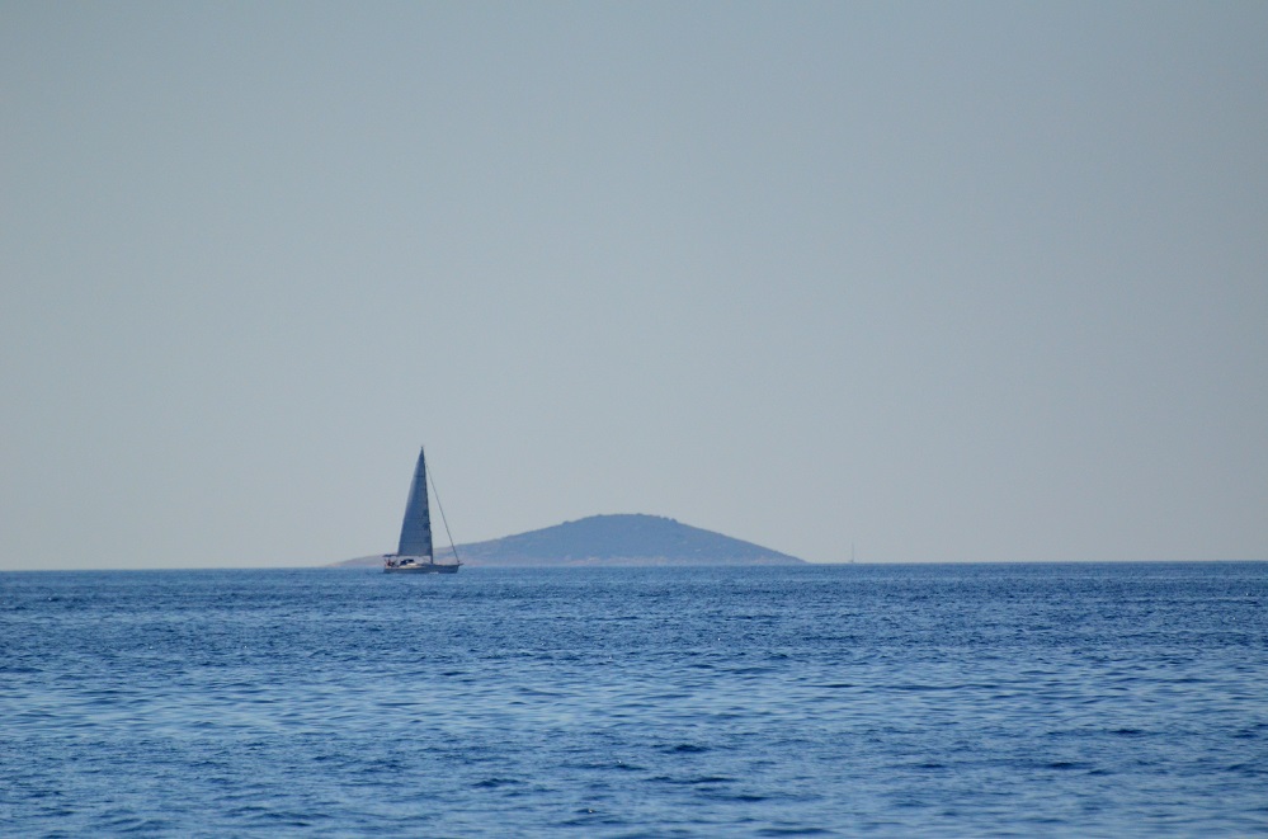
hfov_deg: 4.6
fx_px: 15812
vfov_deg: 3.0
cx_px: 634
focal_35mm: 450
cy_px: 420
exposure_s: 1/8000
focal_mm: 300
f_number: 5.6
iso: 1000
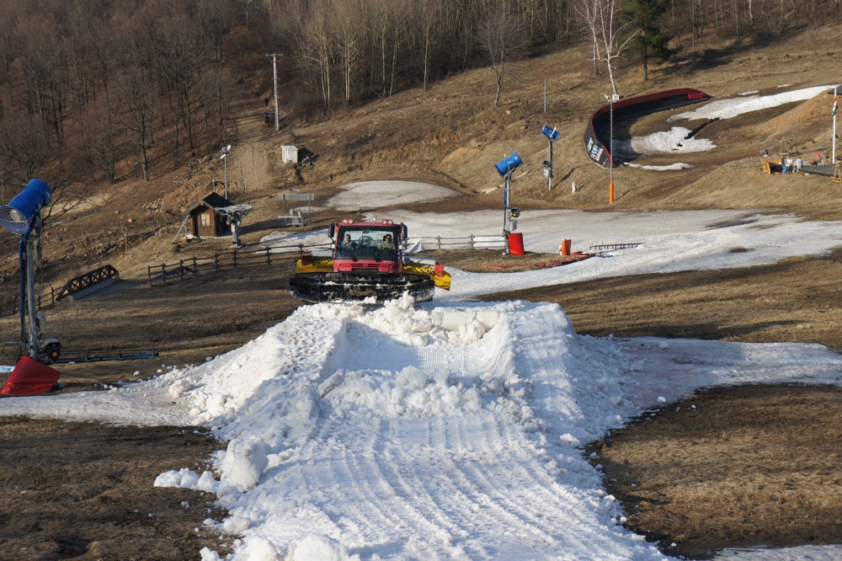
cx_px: 421
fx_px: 1929
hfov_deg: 24.6
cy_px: 280
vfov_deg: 16.5
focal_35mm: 82
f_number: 9
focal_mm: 55
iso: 200
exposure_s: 1/320
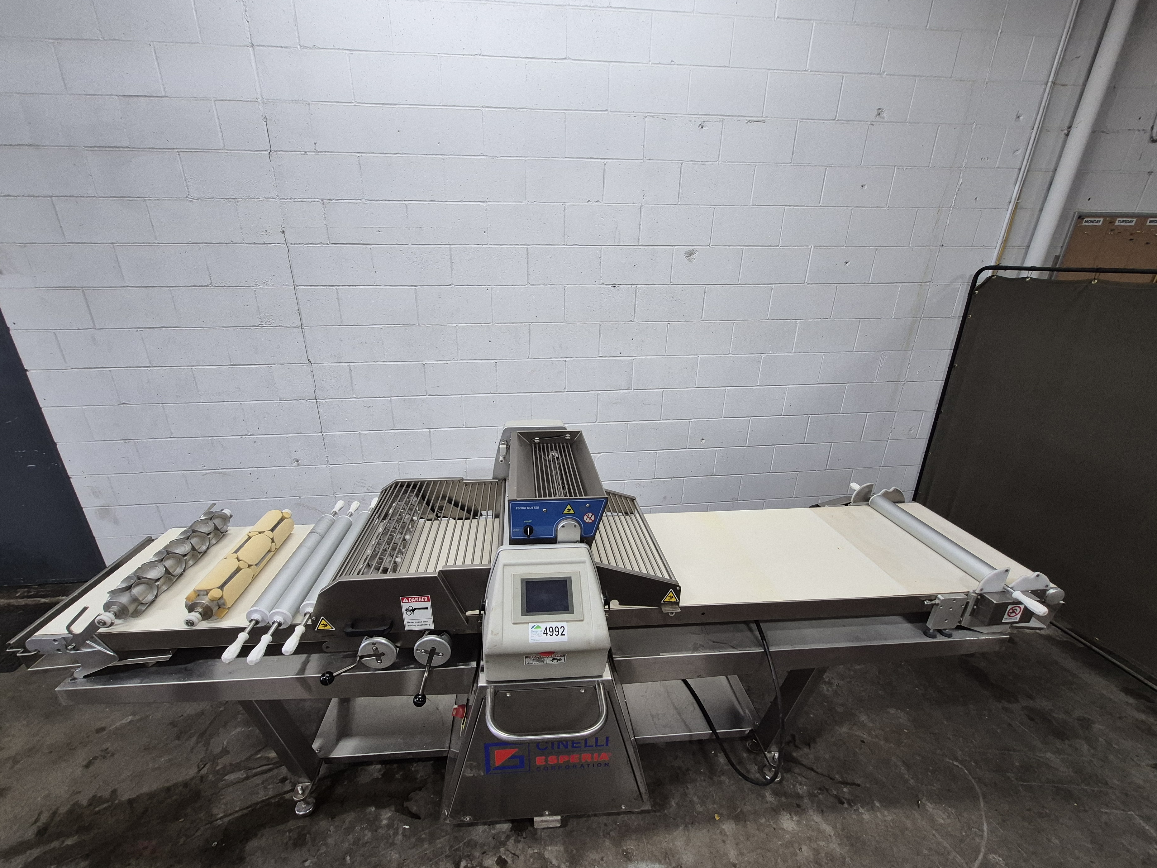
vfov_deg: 85.6
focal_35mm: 14
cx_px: 551
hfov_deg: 102.0
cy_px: 464
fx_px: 468
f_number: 2.2
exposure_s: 1/60
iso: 125
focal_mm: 1.74
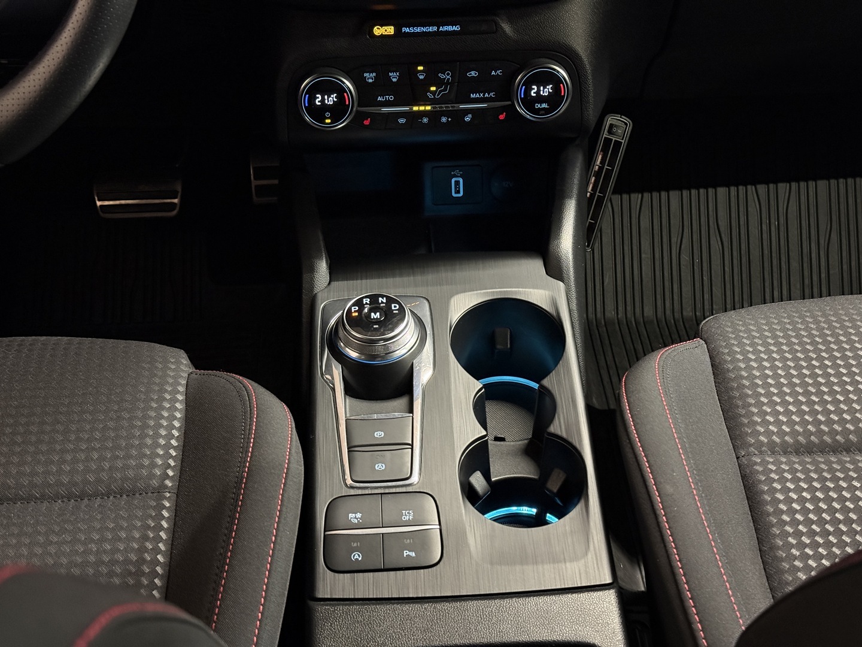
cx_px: 431
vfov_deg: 30.3
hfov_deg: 39.7
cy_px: 324
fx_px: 1195
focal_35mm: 48
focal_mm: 6.76
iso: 640
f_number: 1.78
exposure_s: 1/27
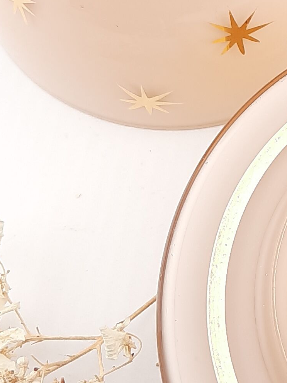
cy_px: 45
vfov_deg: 19.1
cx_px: 346
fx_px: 1116
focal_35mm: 101
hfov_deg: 14.2
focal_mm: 4.6
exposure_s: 1/231
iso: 32
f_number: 2
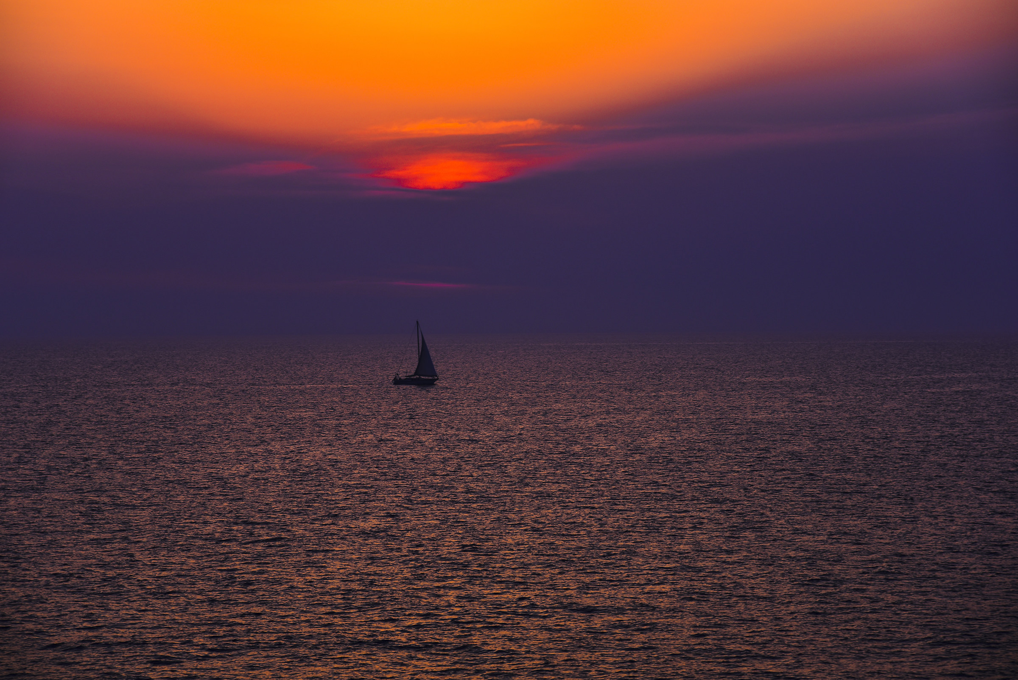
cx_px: 509
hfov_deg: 17.1
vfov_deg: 11.4
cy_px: 340
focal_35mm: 120
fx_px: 3394
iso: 200
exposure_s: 1/200
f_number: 6.3
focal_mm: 120
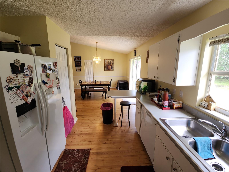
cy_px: 86
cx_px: 114
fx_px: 86
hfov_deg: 106.2
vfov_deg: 89.9
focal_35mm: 13
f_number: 2.2
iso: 80
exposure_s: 1/60
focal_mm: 2.2
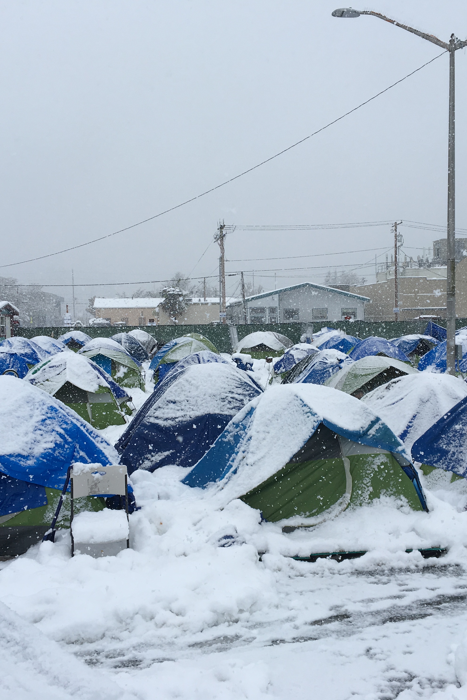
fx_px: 798
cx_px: 268
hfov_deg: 32.6
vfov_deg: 47.4
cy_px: 352
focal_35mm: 41
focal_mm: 4.15
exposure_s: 1/793
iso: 25
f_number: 2.2
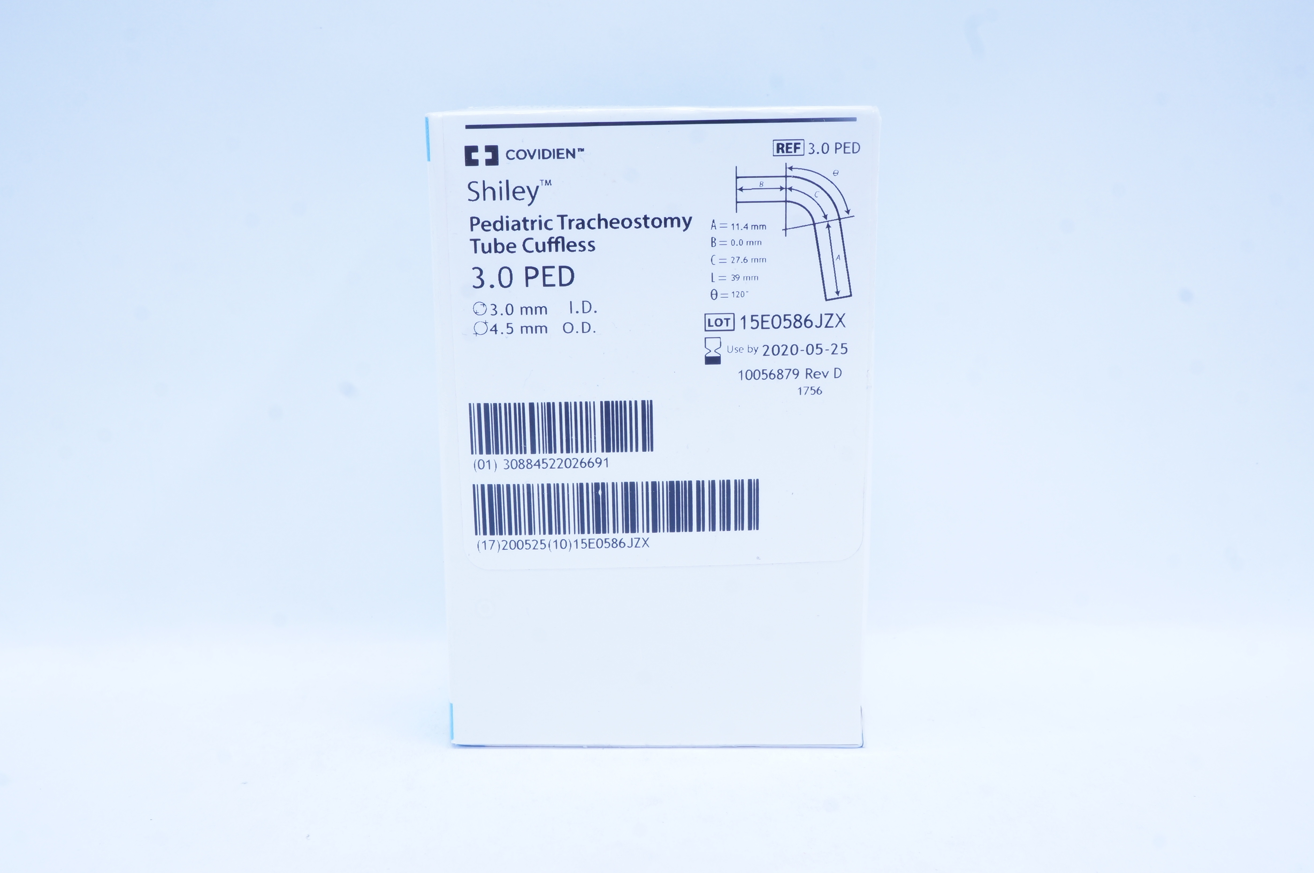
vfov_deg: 36.8
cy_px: 436
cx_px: 657
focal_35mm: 36
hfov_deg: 53.2
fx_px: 1313
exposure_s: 1/10
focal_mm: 24
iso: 400
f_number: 14
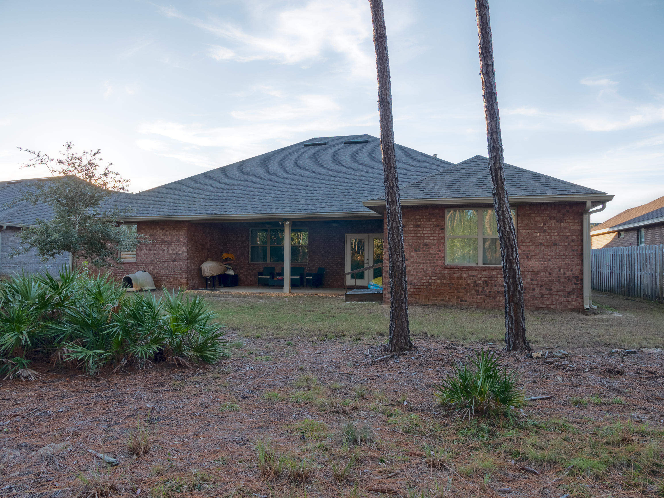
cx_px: 332
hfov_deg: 67.3
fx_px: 499
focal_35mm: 26
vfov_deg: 53.1
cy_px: 249
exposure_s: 1/250
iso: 100
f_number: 5.6
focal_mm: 12
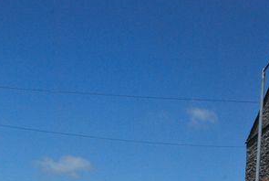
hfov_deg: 31.5
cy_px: 176
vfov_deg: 21.6
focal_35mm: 61
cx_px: 233
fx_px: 457
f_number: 13
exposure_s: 1/640
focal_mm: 20
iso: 1600
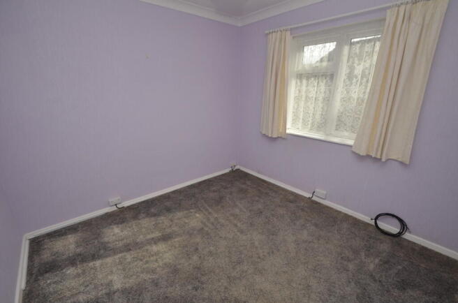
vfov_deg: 77.0
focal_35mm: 15
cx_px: 229
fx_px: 190
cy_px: 152
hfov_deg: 100.5
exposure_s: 1/200
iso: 100
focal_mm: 10
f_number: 7.1
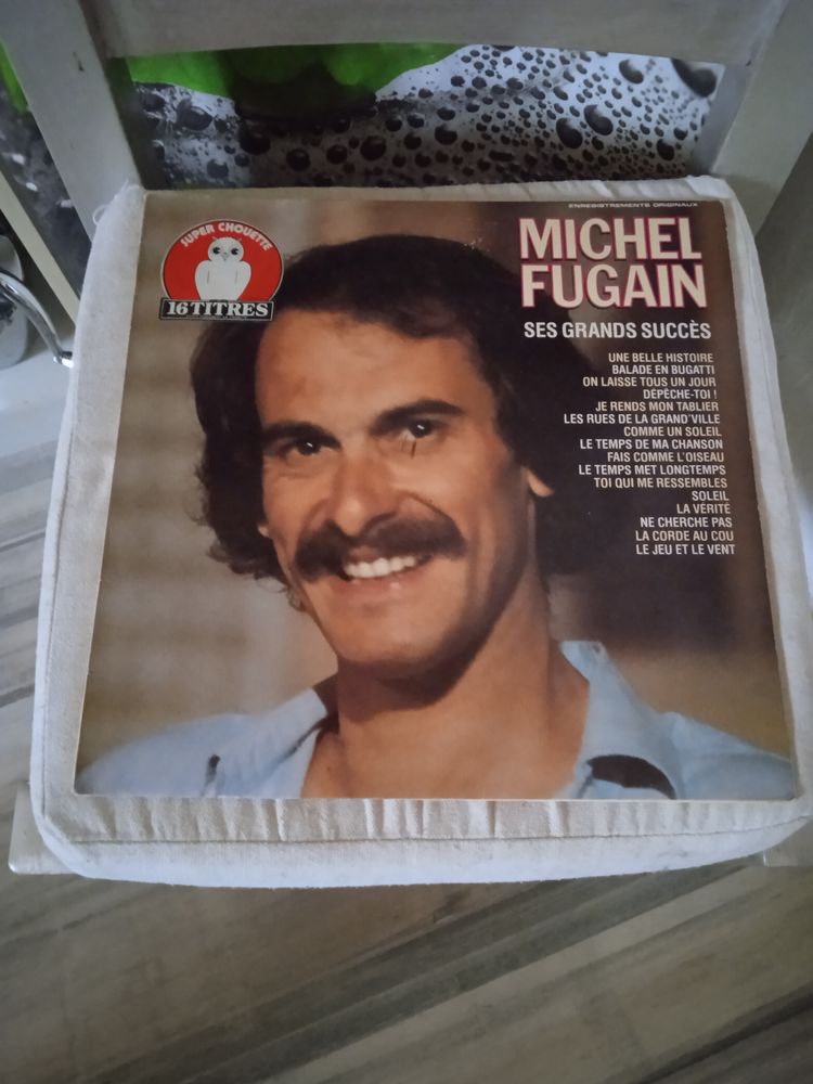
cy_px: 542
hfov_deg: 49.7
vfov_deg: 63.4
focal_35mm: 28
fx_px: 877
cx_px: 406
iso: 4125
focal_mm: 3.43
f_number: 2.2
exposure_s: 1/14.3
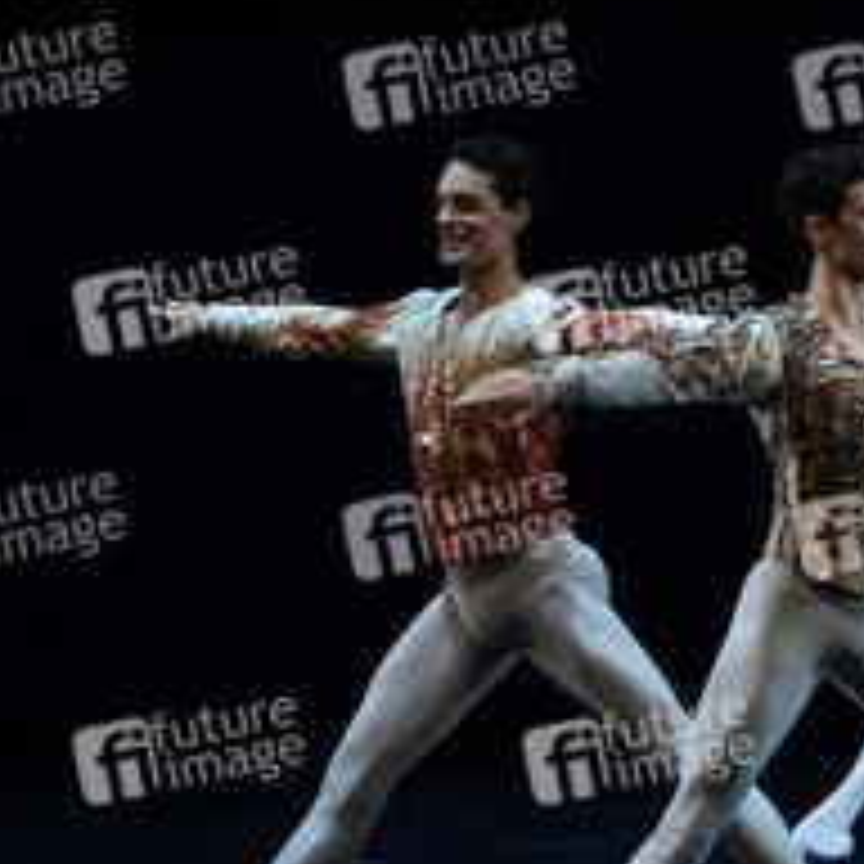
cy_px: 639
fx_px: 11295
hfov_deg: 4.4
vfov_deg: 4.4
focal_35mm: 400
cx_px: 970
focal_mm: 200
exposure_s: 1/400
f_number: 6.3
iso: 6400
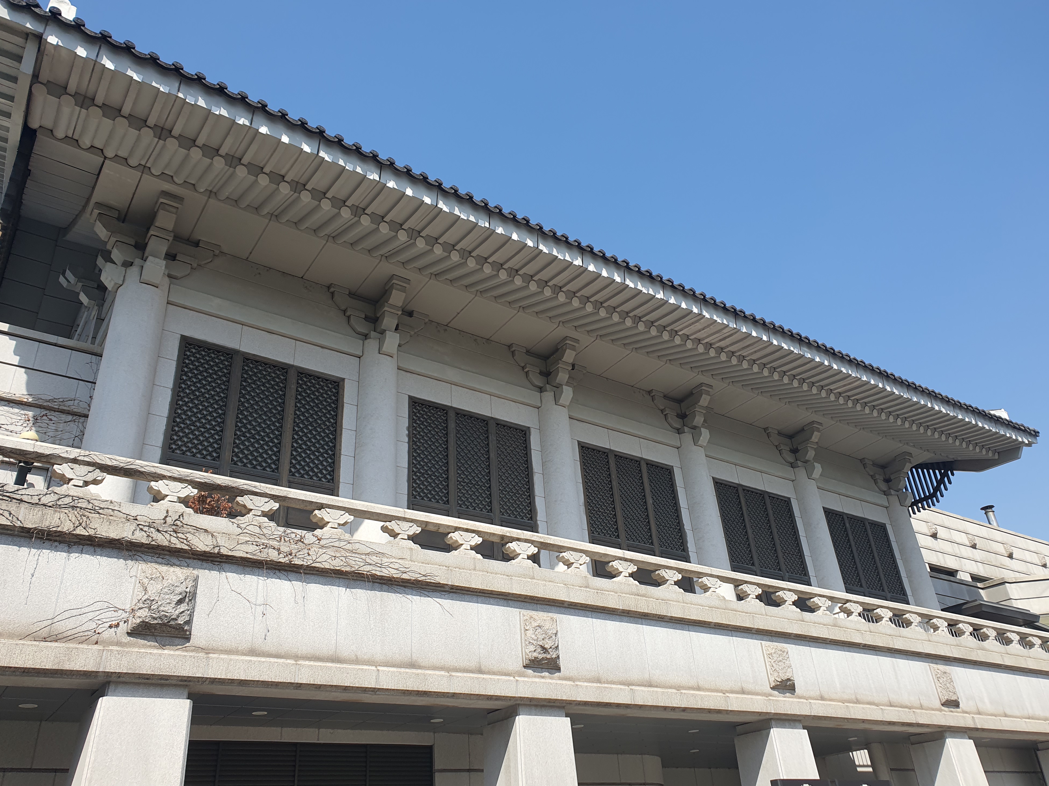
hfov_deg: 65.3
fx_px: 818
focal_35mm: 27
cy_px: 380
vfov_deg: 51.3
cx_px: 535
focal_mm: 4.3
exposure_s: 1/1372
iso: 50
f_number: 2.4
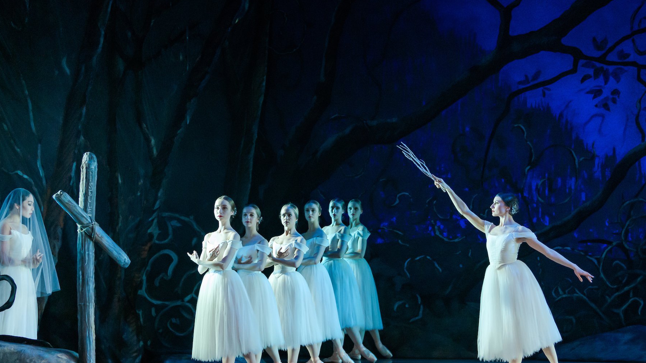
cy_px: 239
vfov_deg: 10.0
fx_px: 2073
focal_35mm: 121
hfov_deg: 17.7
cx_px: 305
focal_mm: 86
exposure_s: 1/250
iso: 6400
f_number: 3.5
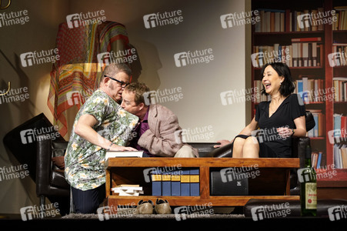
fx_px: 1069
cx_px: 174
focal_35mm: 111
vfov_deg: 12.3
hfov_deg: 18.4
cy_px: 116
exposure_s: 1/160
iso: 1600
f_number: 5.6
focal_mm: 111
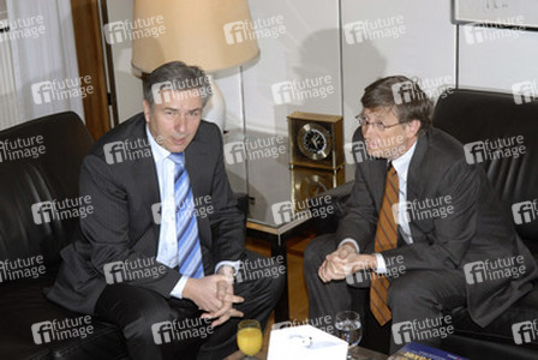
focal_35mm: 82
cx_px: 269
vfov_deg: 16.6
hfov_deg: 24.6
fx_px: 1235
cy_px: 180
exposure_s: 1/125
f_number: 5.6
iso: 500
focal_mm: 55
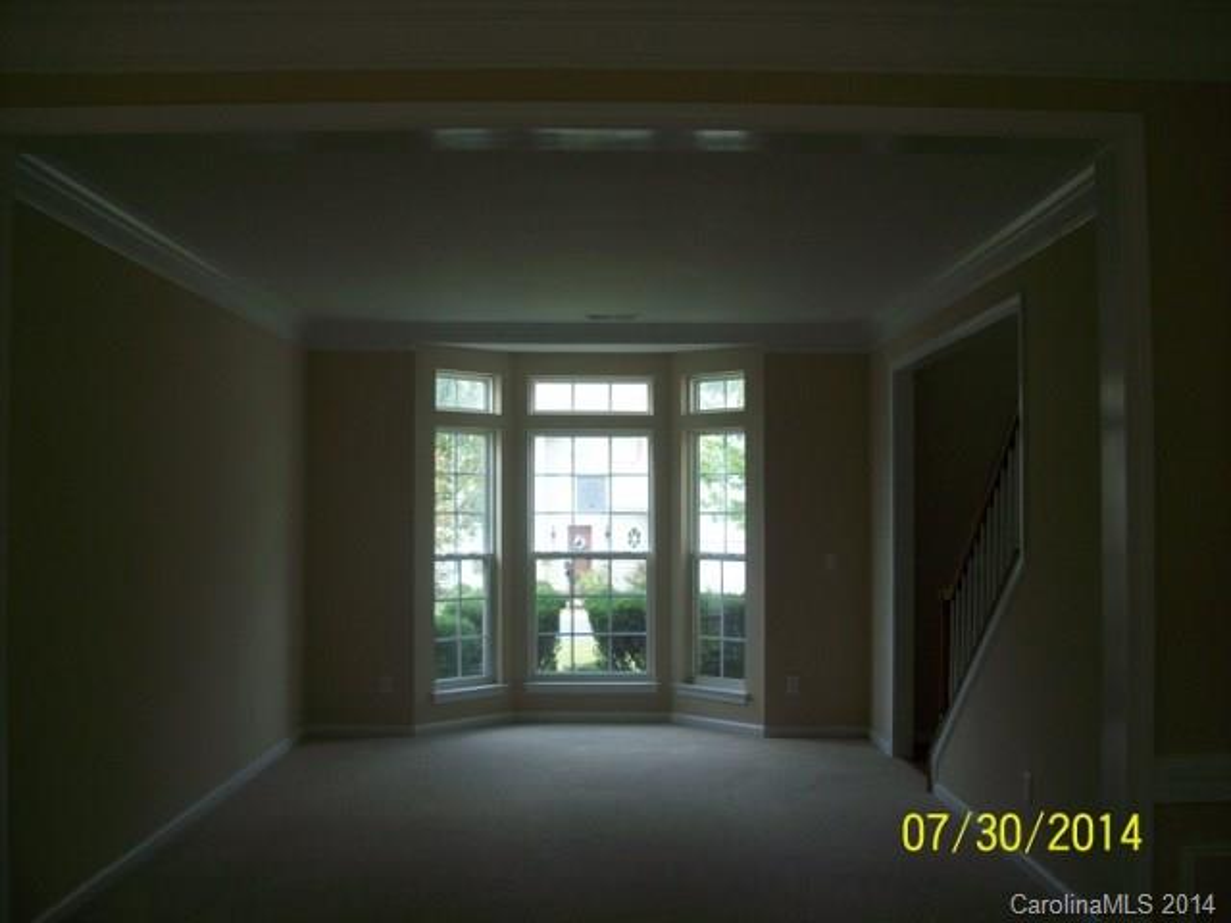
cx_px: 616
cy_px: 462
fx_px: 1280
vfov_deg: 39.7
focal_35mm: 36
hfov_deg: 51.4
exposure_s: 1/147
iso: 80
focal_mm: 6
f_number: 2.7
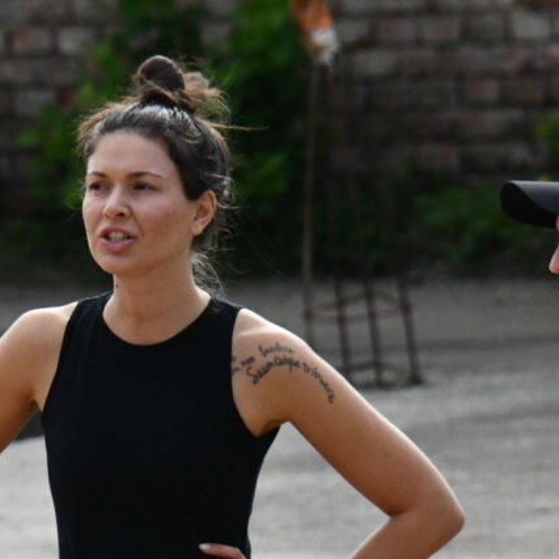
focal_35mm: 765
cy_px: 314
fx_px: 13977
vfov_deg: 2.3
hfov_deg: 2.3
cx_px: 187
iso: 3200
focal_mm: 250
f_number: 9
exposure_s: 1/5000
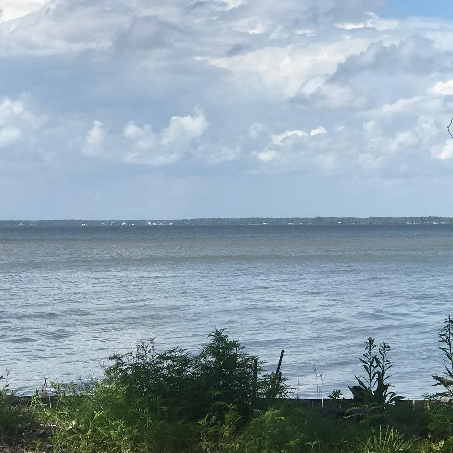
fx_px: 1658
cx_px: 279
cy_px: 326
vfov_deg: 15.5
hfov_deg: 15.5
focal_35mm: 112
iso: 20
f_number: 2.8
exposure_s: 1/1140
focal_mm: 6.6
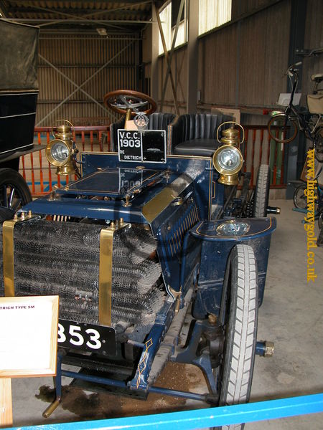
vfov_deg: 52.6
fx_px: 435
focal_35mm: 35
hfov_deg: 40.7
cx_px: 162
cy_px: 215
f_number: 2.8
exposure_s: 1/60
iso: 100
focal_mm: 8.9
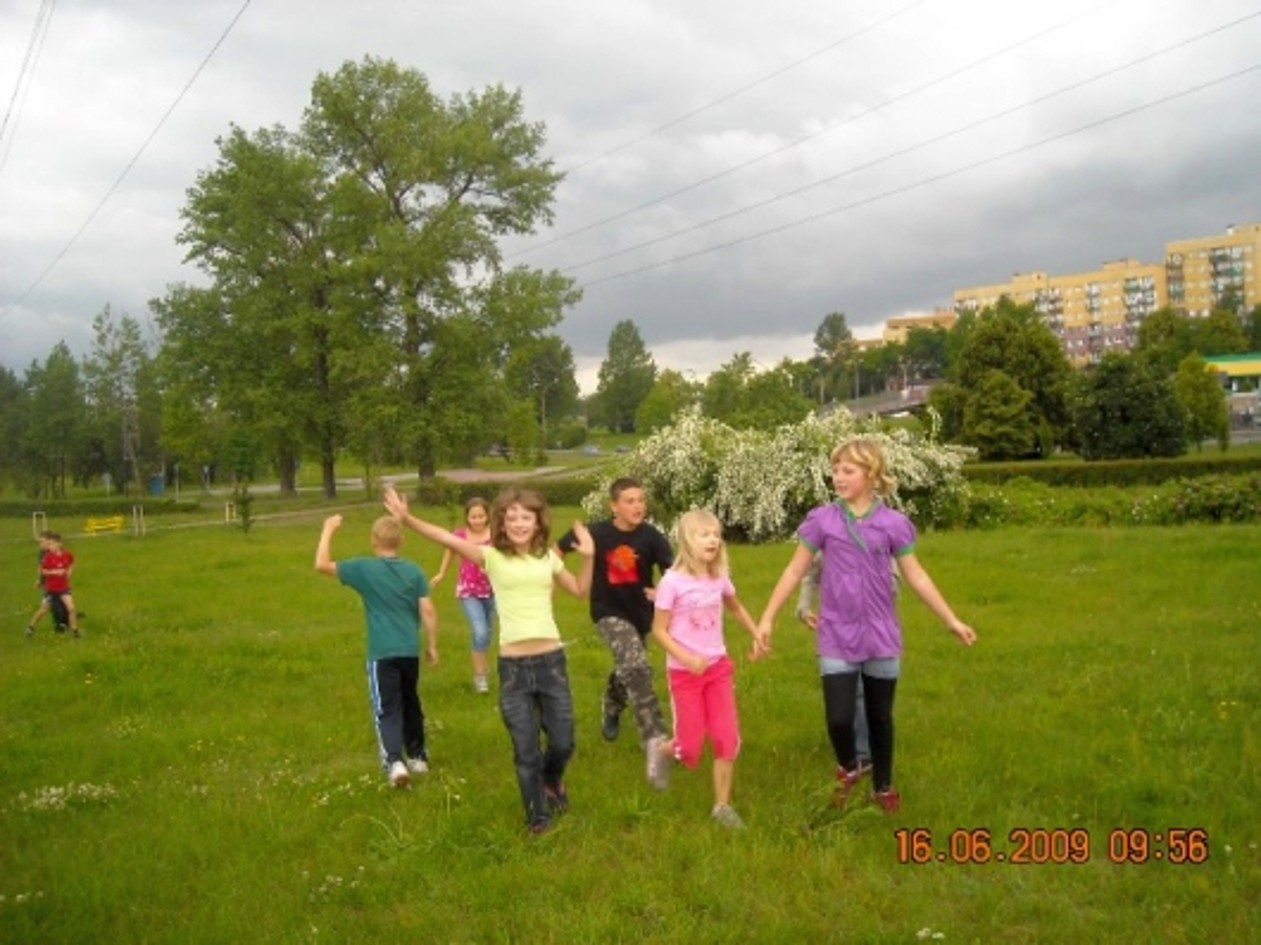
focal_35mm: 35
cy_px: 472
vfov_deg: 40.7
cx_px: 630
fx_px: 1274
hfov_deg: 52.6
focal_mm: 5.7
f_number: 2.8
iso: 64
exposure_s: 1/135
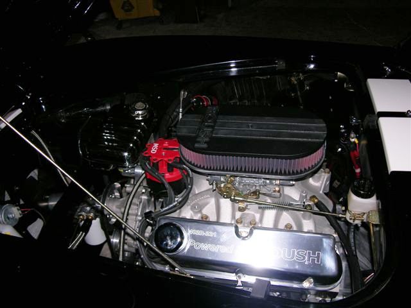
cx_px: 206
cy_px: 154
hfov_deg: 52.6
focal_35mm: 35
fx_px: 416
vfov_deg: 40.7
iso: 50
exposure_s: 1/60.1
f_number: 2.8
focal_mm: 8.9
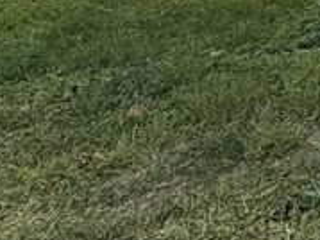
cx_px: 876
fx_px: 739
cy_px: -206
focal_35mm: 80
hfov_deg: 12.9
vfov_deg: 15.5
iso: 40
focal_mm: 2.22
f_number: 2.2
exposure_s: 1/565
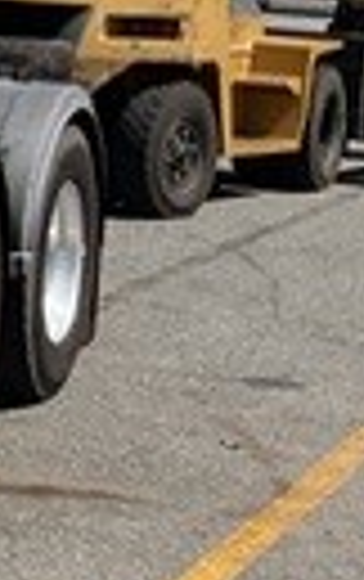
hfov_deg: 7.5
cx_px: -777
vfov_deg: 13.4
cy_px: -76
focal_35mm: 152
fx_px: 2405
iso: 16
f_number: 1.8
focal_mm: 3
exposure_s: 1/2801
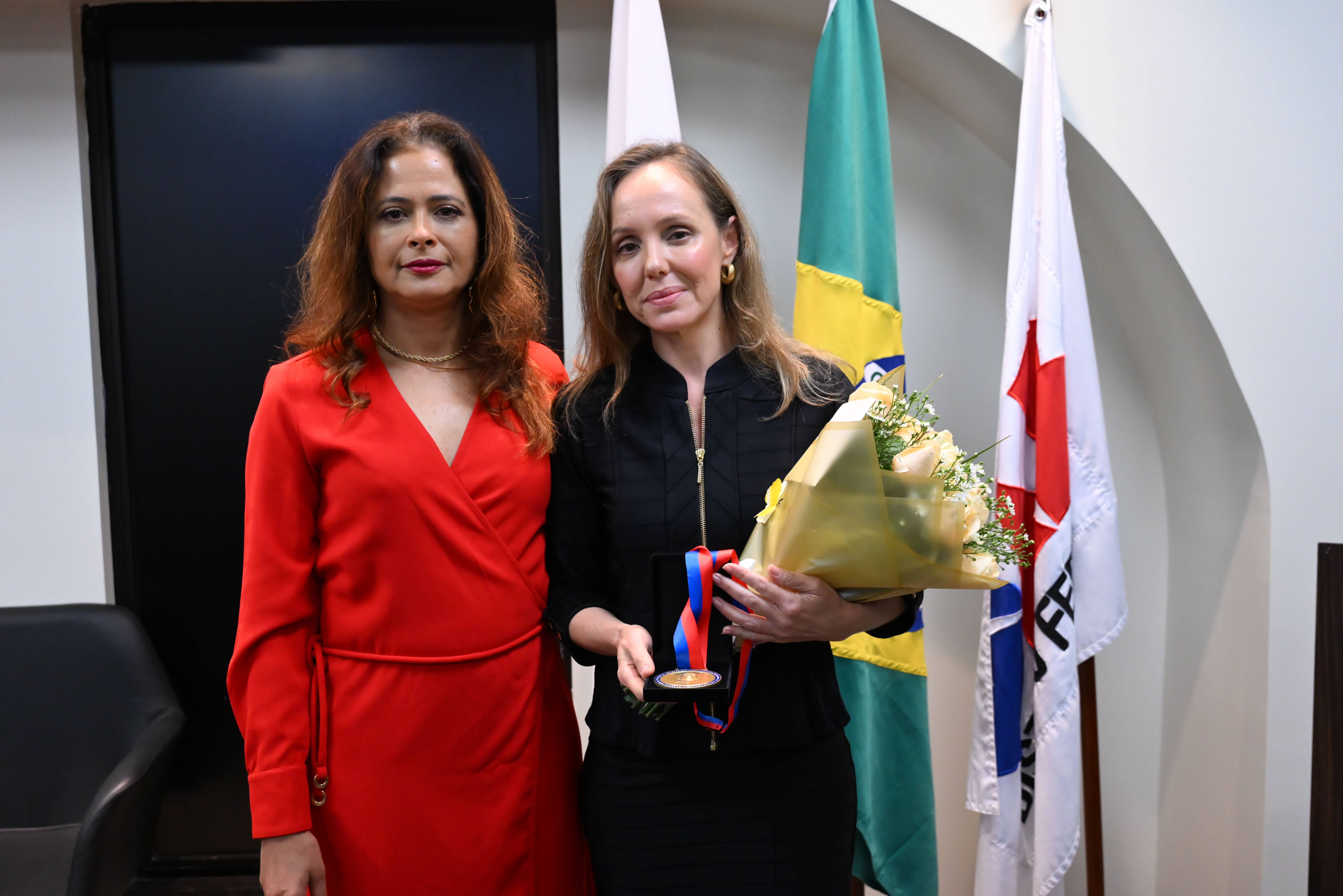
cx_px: 672
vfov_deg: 35.1
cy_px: 448
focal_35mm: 38
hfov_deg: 50.7
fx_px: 1418
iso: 4000
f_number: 4.5
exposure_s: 1/320
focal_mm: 38
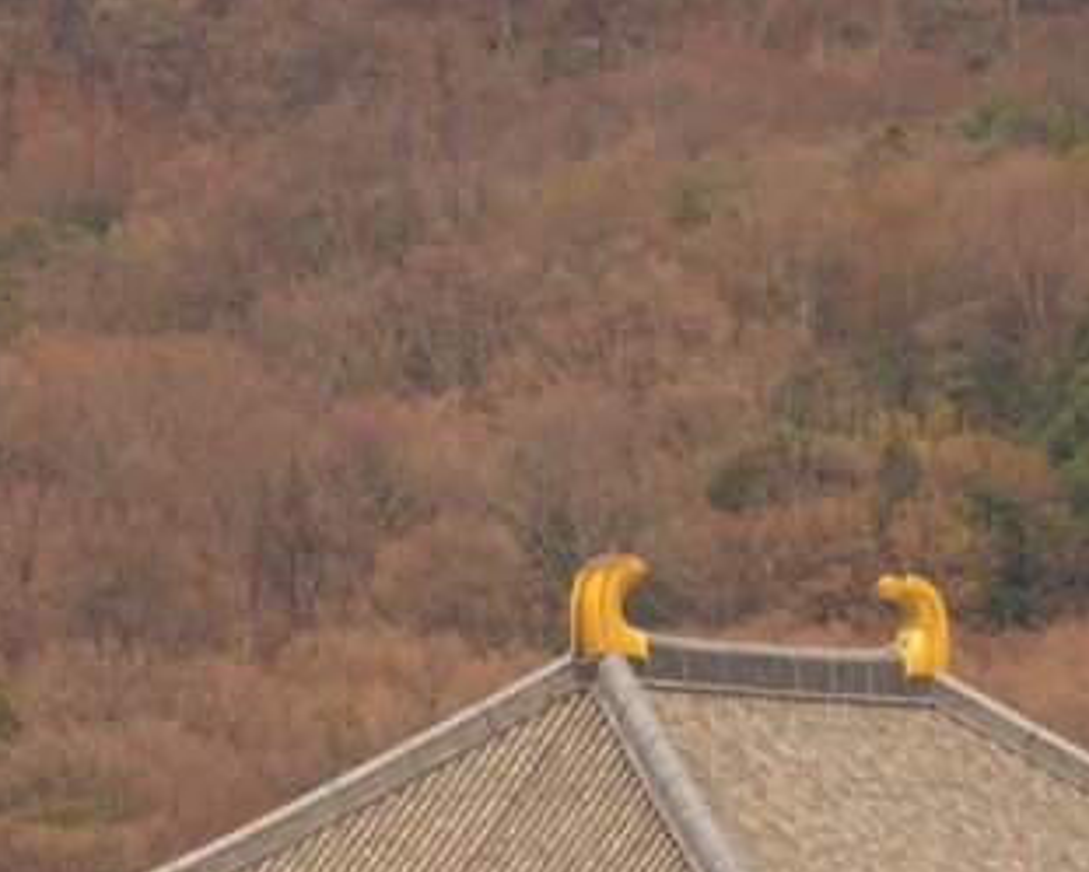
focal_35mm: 694
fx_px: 22375
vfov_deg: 2.2
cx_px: 991
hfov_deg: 2.8
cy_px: 1180
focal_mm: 150
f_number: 5.6
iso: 100
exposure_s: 1/200
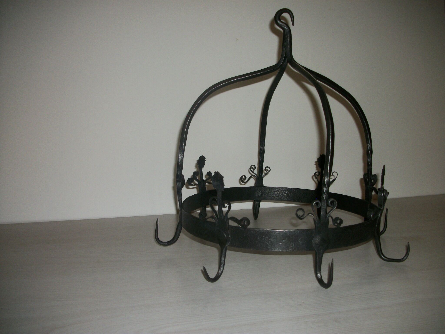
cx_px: 222
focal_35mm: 32
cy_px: 167
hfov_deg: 56.8
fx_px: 411
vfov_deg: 44.2
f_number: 2.9
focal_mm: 5.7
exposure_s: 1/30
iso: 80
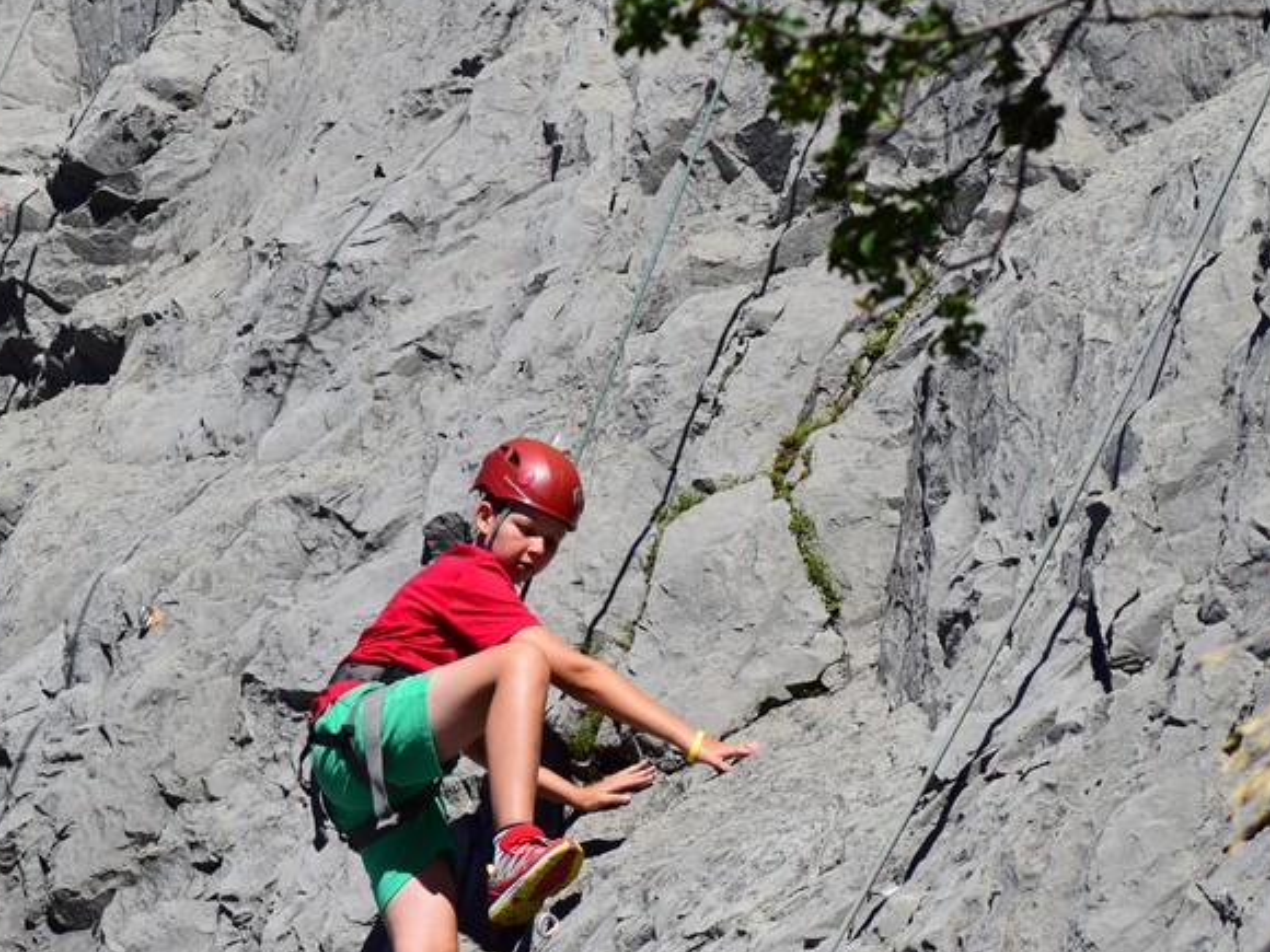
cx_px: 493
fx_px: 12615
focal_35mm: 344
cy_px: 614
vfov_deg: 4.3
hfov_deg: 5.8
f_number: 8
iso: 400
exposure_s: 1/1250
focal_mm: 135
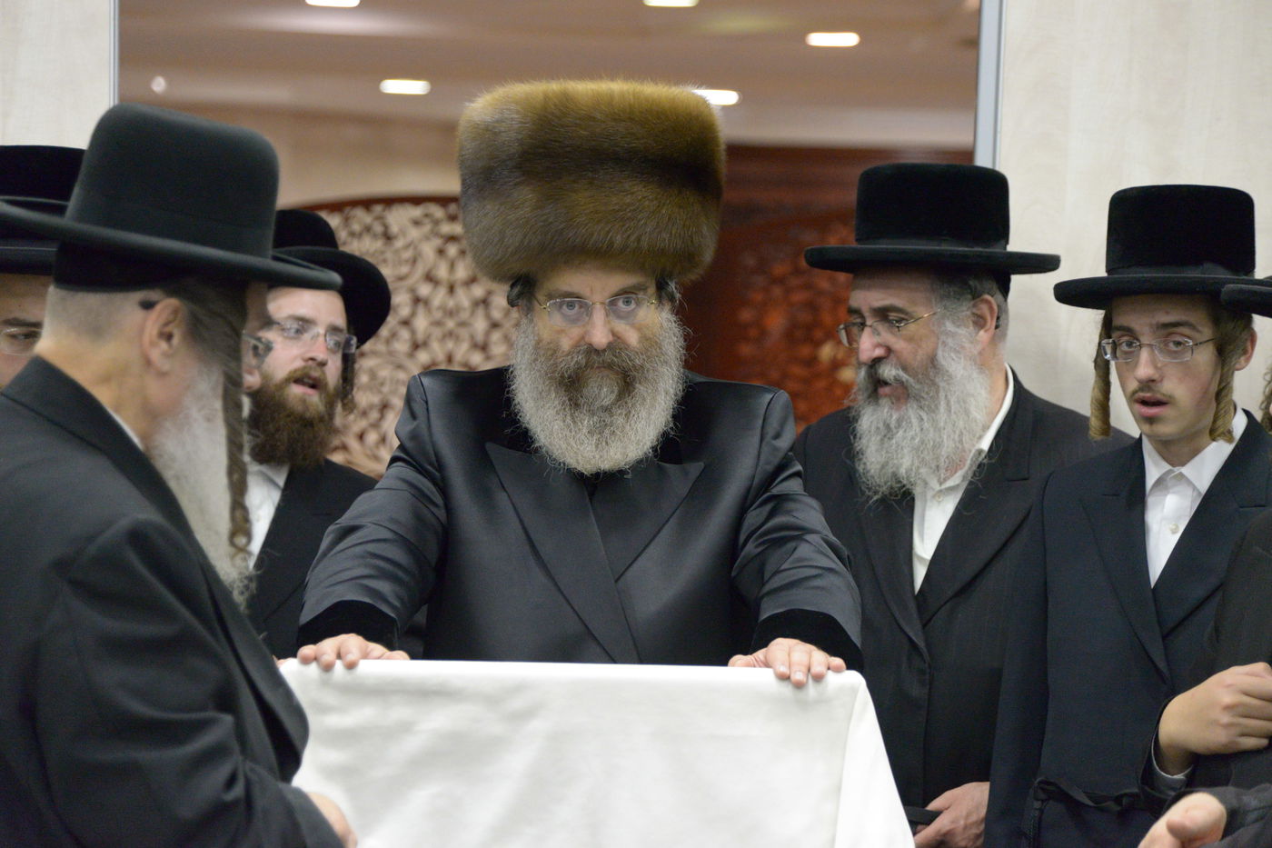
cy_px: 424
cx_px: 636
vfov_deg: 8.9
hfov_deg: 13.3
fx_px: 5476
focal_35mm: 155
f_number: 6
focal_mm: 155
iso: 6400
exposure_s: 1/250
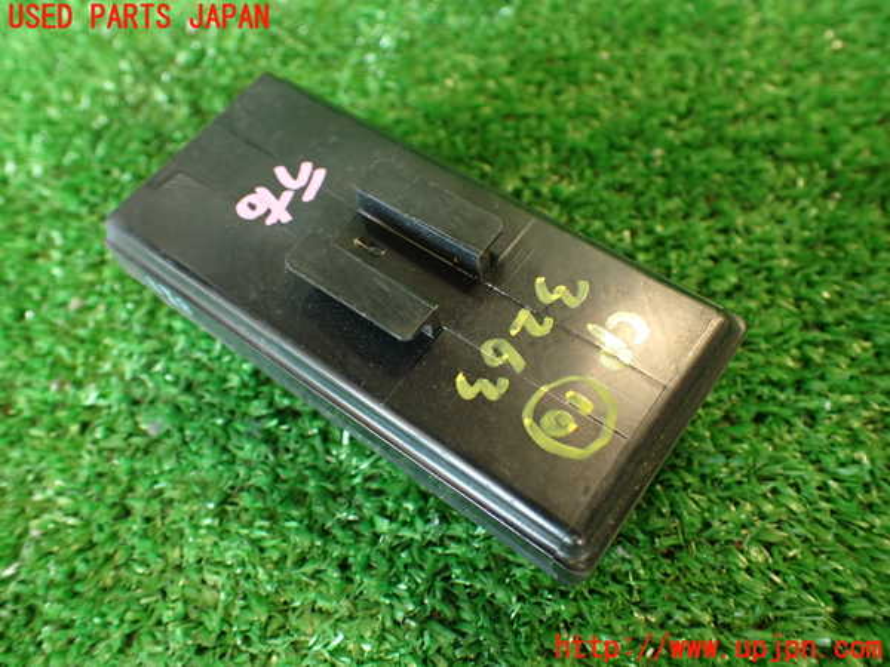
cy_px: 334
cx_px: 445
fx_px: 771
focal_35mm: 30
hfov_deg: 60.0
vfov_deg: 46.8
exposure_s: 1/30
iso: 250
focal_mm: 5.4
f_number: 2.3
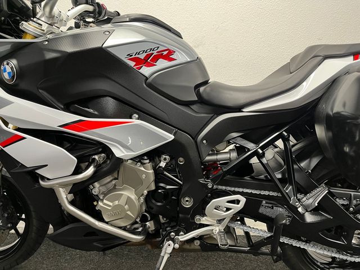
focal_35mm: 26
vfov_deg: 53.1
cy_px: 135
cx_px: 180
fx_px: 270
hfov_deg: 67.3
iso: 250
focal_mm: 5.1
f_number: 1.6
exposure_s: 1/50
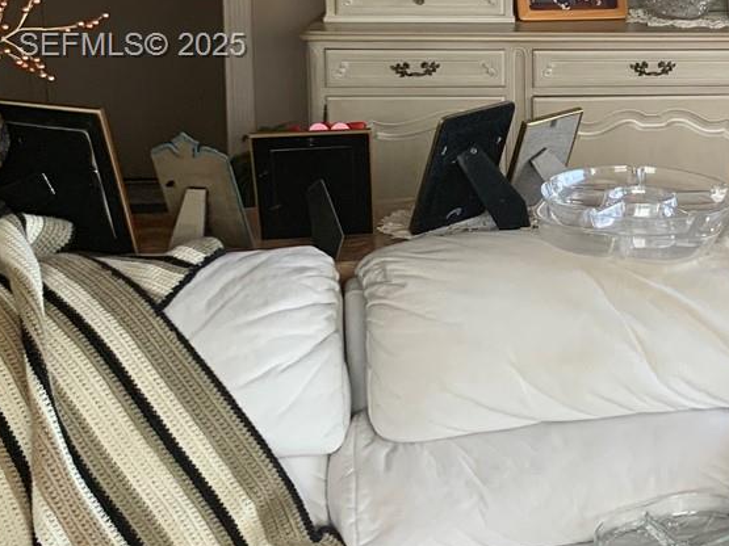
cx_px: 888
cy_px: 47
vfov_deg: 19.3
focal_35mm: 75
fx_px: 1579
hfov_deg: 23.6
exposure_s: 1/60
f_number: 1.8
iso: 80
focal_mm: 4.25
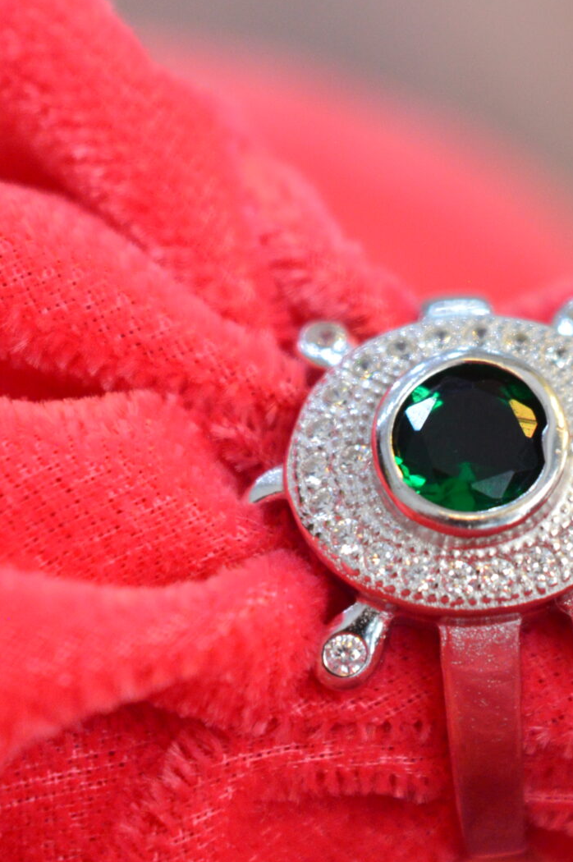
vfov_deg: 10.2
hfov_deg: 6.8
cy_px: 147
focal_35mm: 201
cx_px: 422
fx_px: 4813
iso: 800
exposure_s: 1/50
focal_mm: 55
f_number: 5.6
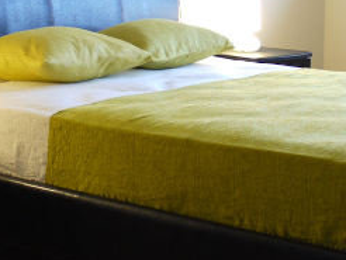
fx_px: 1041
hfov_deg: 18.6
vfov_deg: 13.9
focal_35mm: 104
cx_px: 301
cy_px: -44
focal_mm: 16
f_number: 3.7
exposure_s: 1/4
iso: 200
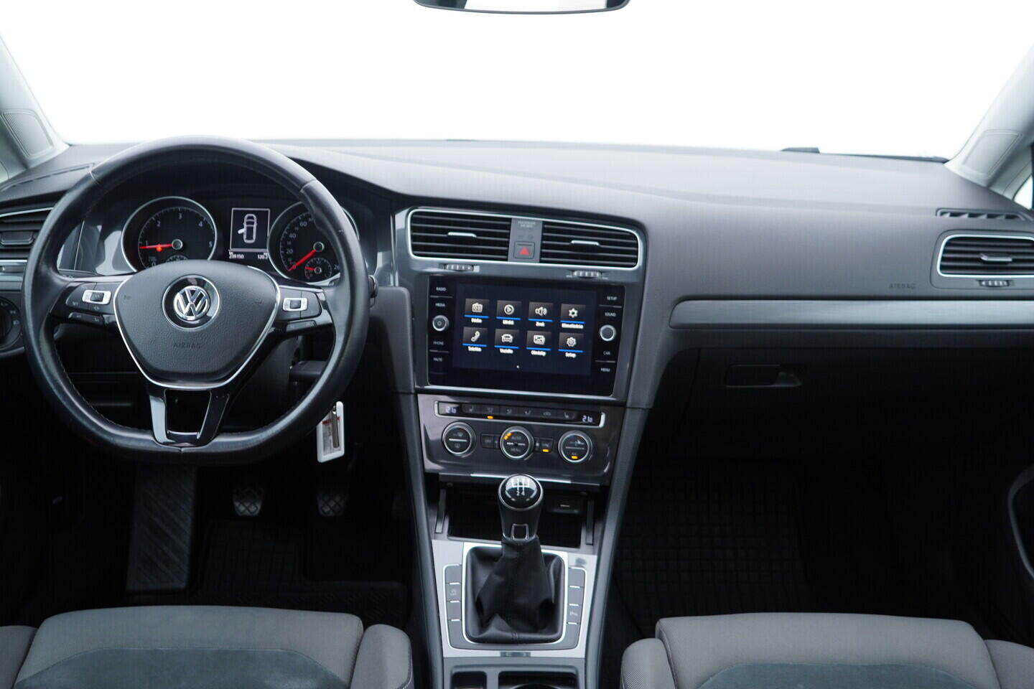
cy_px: 344
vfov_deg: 36.9
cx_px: 517
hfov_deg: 53.1
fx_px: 1034
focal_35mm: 36
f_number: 2.8
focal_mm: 24
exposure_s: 1/40
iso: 200
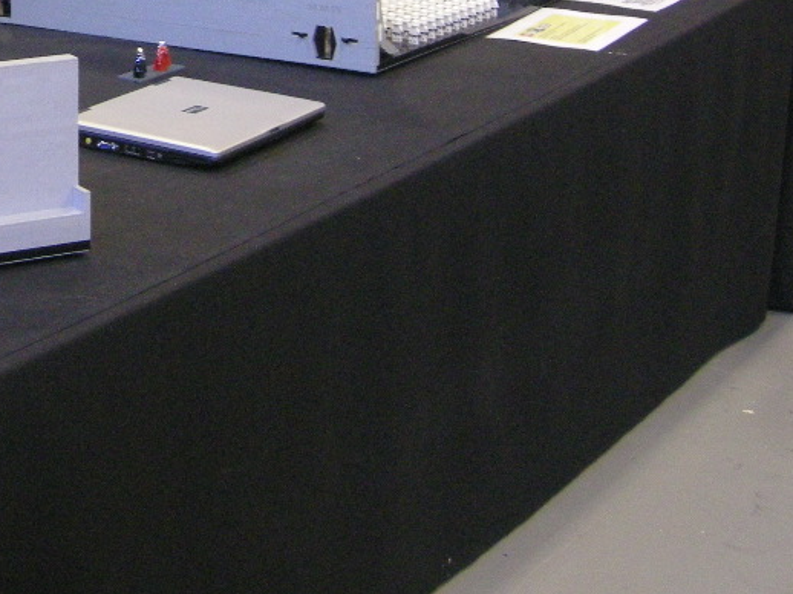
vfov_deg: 16.0
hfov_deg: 21.4
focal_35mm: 89
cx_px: 49
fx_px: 2038
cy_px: -103
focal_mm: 7.5
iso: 400
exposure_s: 1/14.7
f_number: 2.7
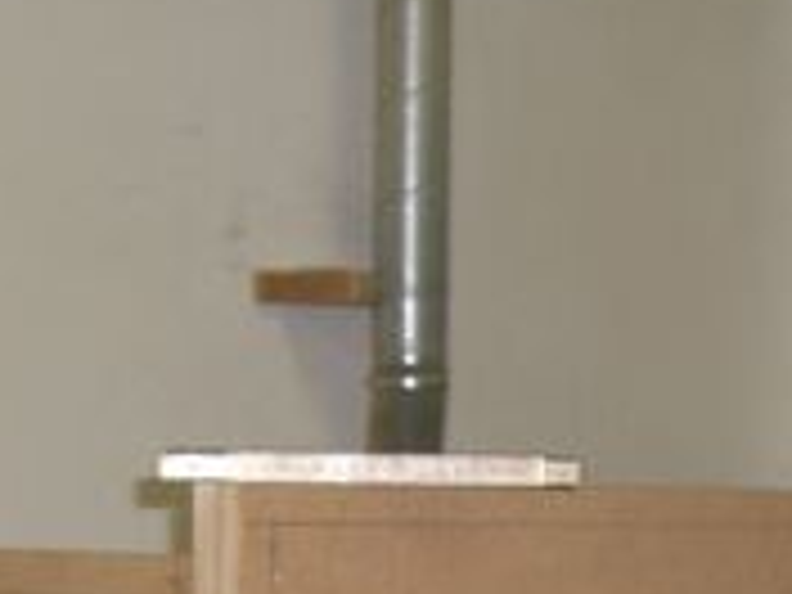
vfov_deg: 10.3
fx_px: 3157
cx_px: 742
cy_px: 940
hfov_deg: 14.1
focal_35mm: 138
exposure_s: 1/60
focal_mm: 6.2
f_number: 2.7
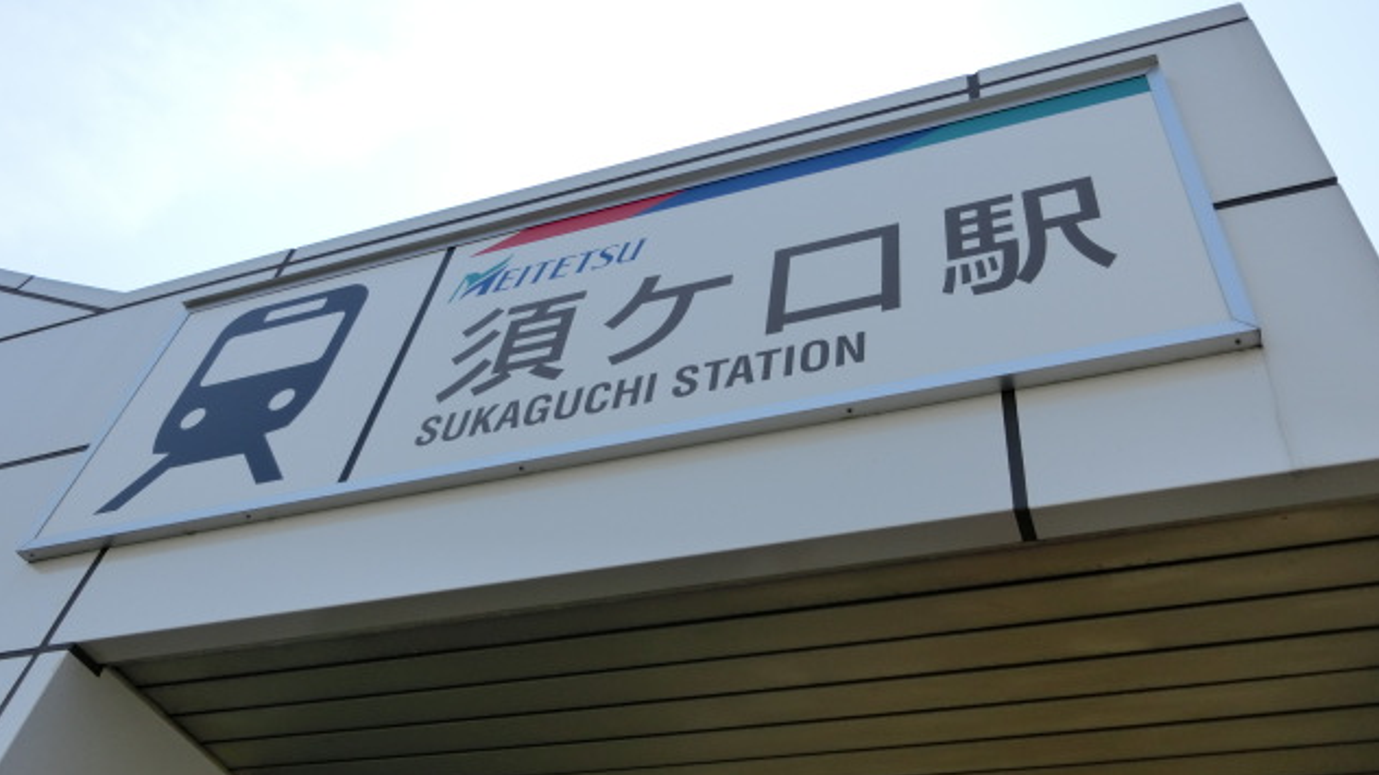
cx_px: 694
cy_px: 330
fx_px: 1170
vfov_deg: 36.6
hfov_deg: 61.0
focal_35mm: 32
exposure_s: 1/250
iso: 80
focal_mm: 5.2
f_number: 7.4
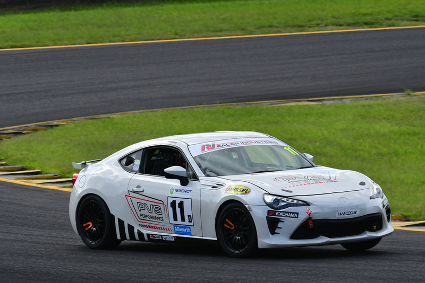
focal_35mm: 510
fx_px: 6023
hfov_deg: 4.0
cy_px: 142
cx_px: 212
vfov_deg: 2.7
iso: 800
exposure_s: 1/640
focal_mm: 340
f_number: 11
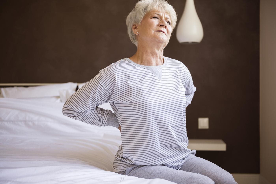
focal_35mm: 48
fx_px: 368
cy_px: 92
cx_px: 138
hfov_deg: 41.1
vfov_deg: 28.1
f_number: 2.8
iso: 200
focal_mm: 48
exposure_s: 1/100
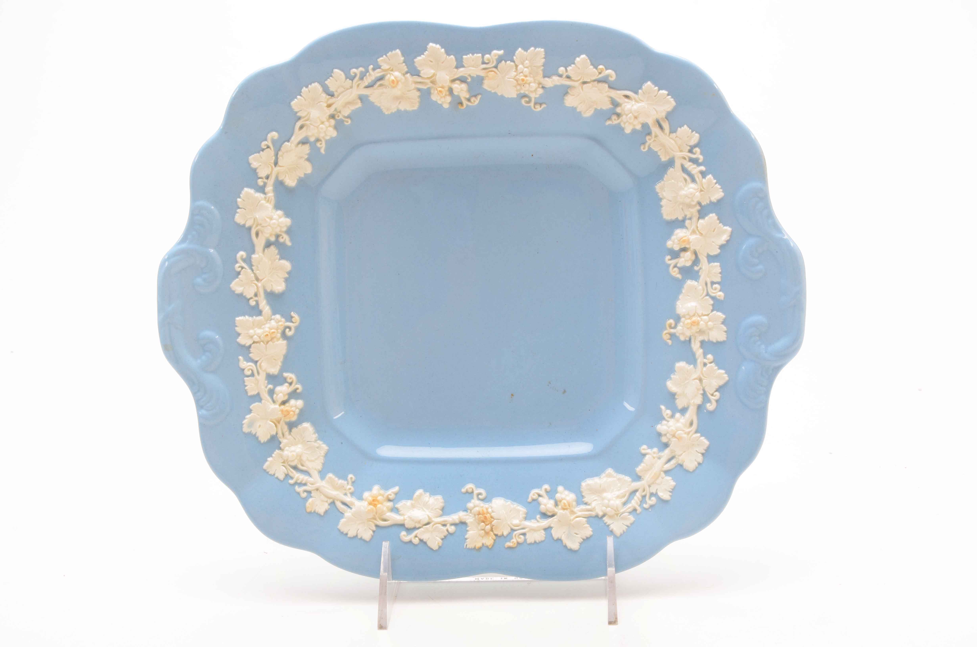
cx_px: 488
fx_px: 1544
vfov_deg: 23.7
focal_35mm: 57
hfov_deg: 35.1
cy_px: 324
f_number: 20
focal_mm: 38
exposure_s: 1/160
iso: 100
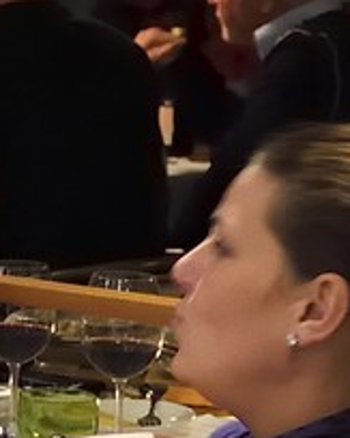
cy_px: 105
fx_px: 3045
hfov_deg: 5.6
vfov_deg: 8.2
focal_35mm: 235
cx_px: -1071
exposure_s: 1/15
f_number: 5
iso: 3200
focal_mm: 32
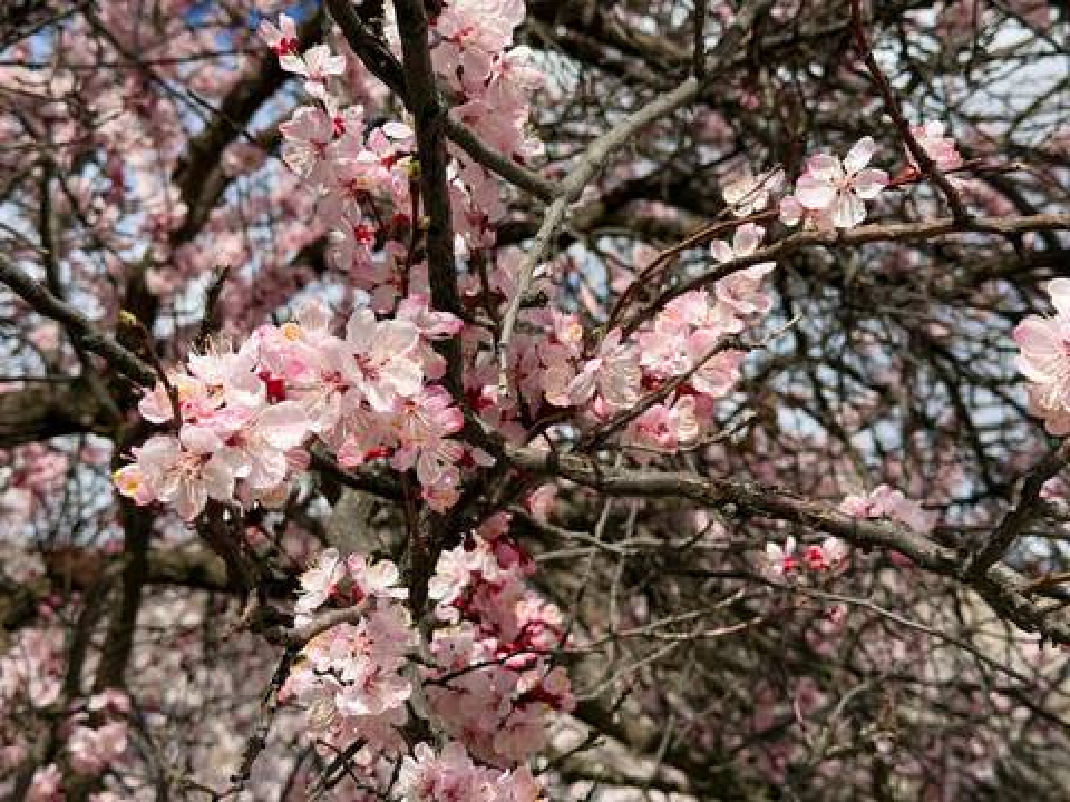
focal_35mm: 48
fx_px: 1484
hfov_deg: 39.7
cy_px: 401
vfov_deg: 30.3
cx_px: 535
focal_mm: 6.76
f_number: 1.78
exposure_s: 1/7143
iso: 64
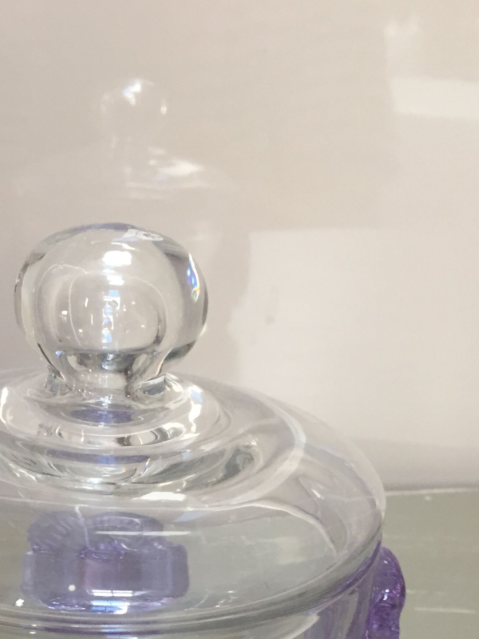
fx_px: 996
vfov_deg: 33.6
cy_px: 578
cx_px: 106
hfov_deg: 26.6
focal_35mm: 54
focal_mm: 4.15
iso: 125
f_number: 2.2
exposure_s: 1/33
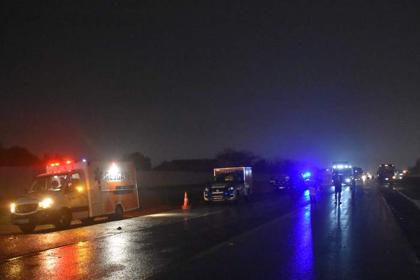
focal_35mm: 27
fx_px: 315
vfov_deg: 47.9
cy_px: 140
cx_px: 210
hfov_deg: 67.4
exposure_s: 1/40
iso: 12800
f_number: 3.5
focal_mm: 18
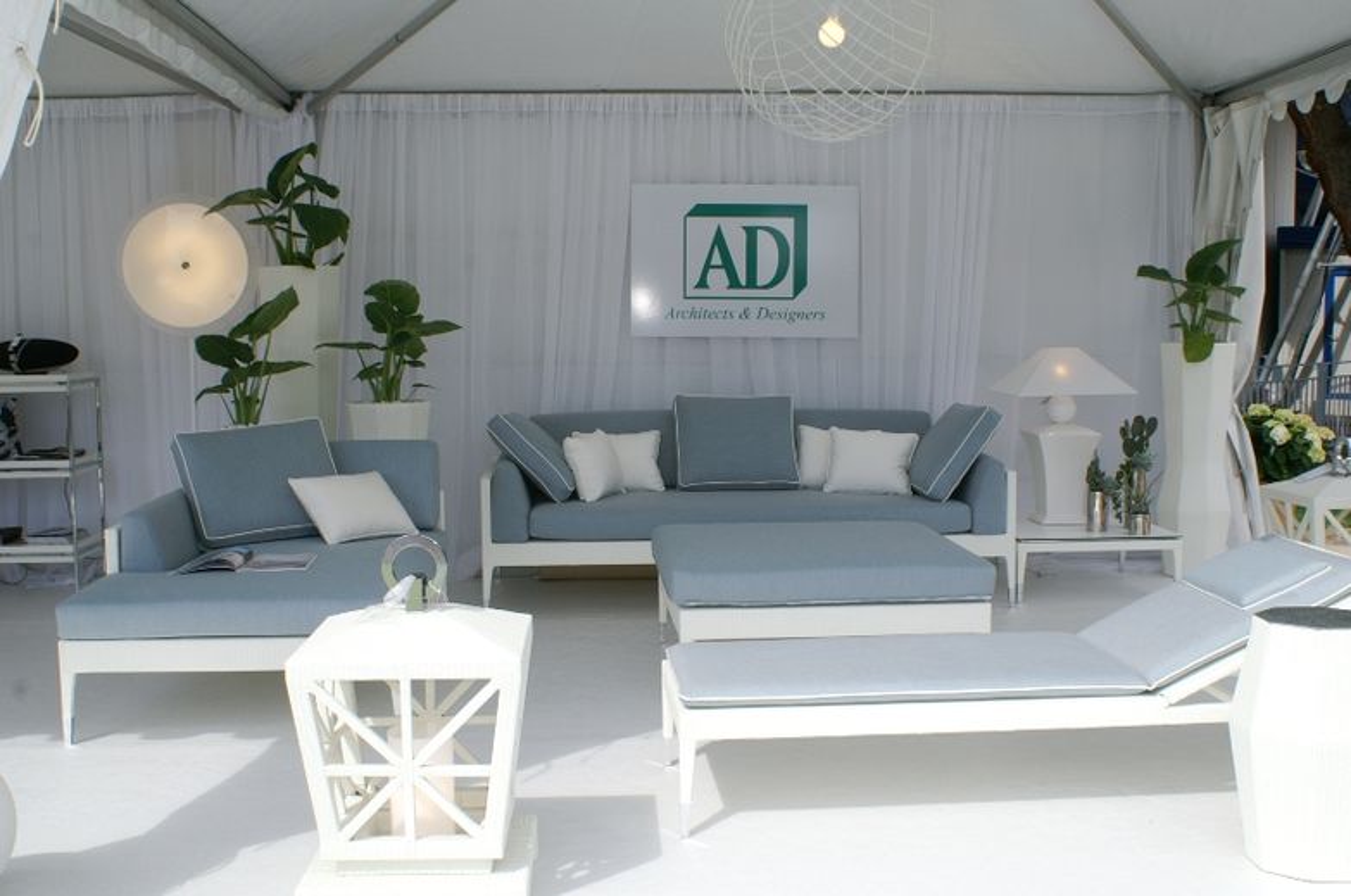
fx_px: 1461
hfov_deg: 49.6
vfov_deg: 34.1
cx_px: 676
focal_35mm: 39
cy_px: 448
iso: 100
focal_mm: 26
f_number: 13
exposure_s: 1/125
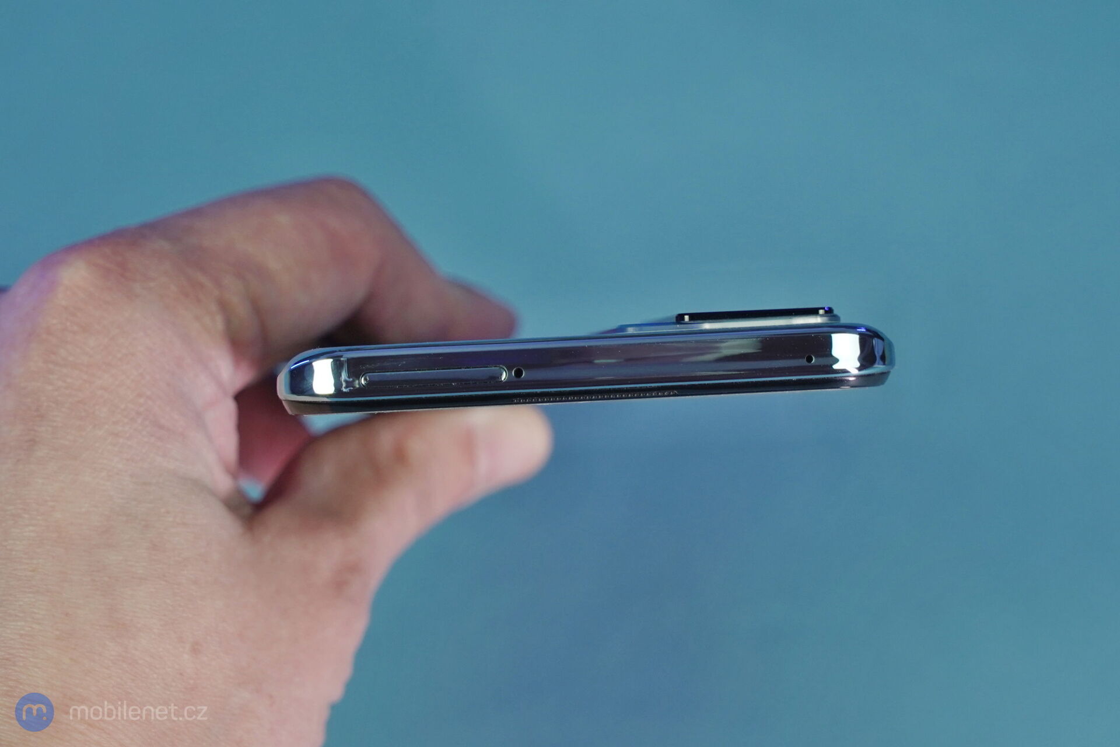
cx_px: 560
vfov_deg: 23.8
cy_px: 374
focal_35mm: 57
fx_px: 1773
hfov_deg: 35.1
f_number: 6.3
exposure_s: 1/160
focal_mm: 57
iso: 800
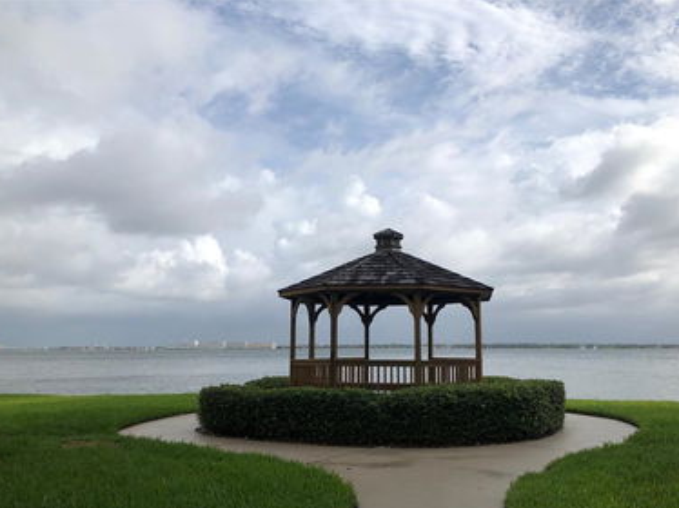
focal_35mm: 32
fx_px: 627
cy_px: 288
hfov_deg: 56.8
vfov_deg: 44.0
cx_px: 371
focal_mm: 4
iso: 20
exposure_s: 1/4000
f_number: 1.8
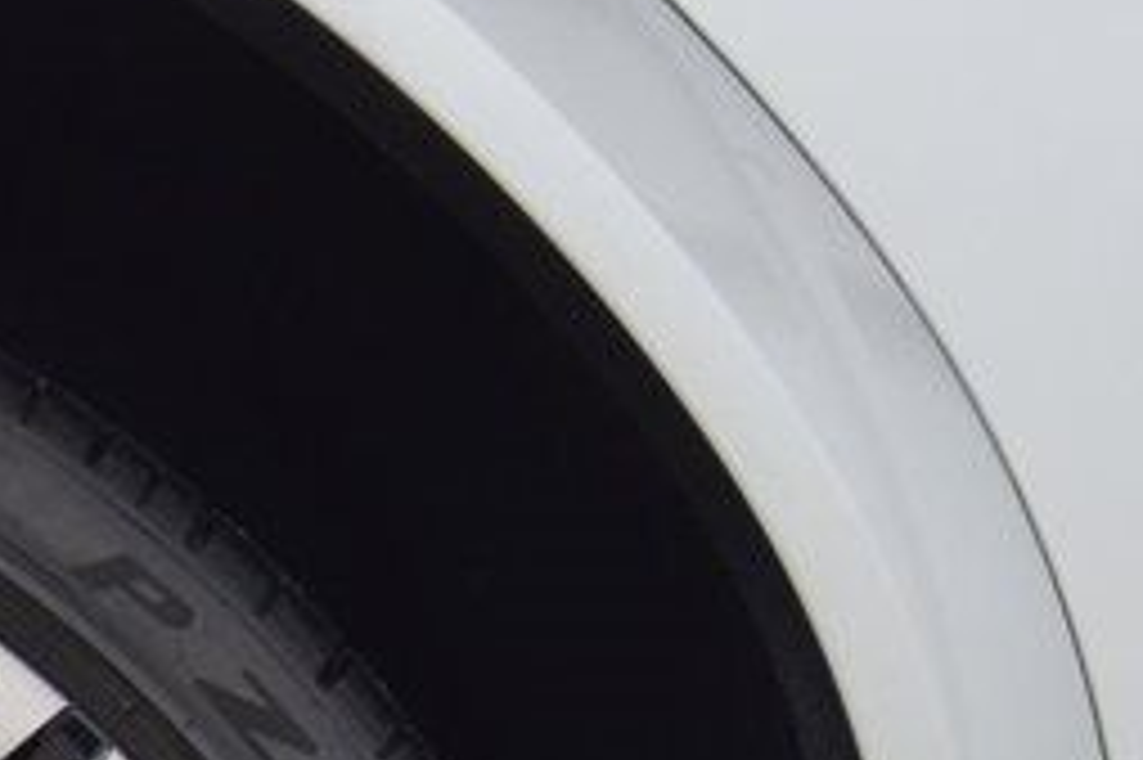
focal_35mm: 206
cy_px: 1464
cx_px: -657
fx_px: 6536
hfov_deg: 9.7
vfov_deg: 6.5
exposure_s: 1/15
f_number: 6.3
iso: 1250
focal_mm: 34
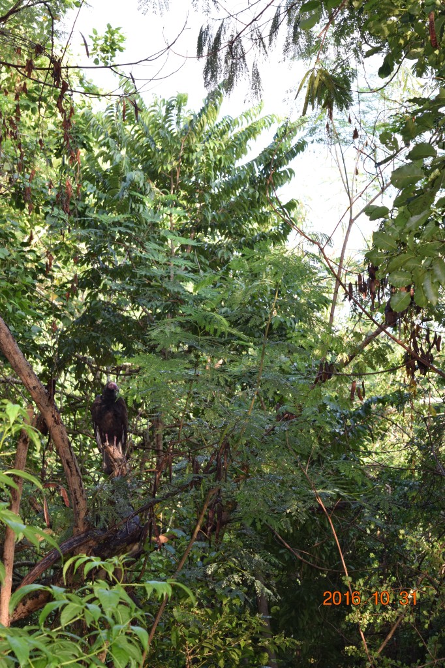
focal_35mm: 82
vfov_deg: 24.6
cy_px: 334
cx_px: 222
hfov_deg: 16.5
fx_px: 1531
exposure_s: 1/125
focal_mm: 55
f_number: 5.6
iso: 500
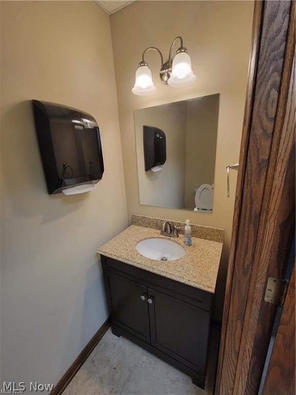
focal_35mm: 13
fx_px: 148
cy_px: 198
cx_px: 148
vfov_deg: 106.2
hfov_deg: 89.9
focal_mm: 2.2
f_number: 2.2
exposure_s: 1/60
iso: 100
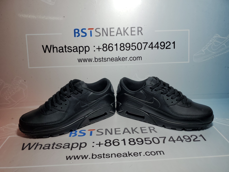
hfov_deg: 67.3
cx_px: 114
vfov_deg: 53.1
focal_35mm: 26
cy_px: 86
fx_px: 172
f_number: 1.5
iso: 50
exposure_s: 1/850
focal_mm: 4.3
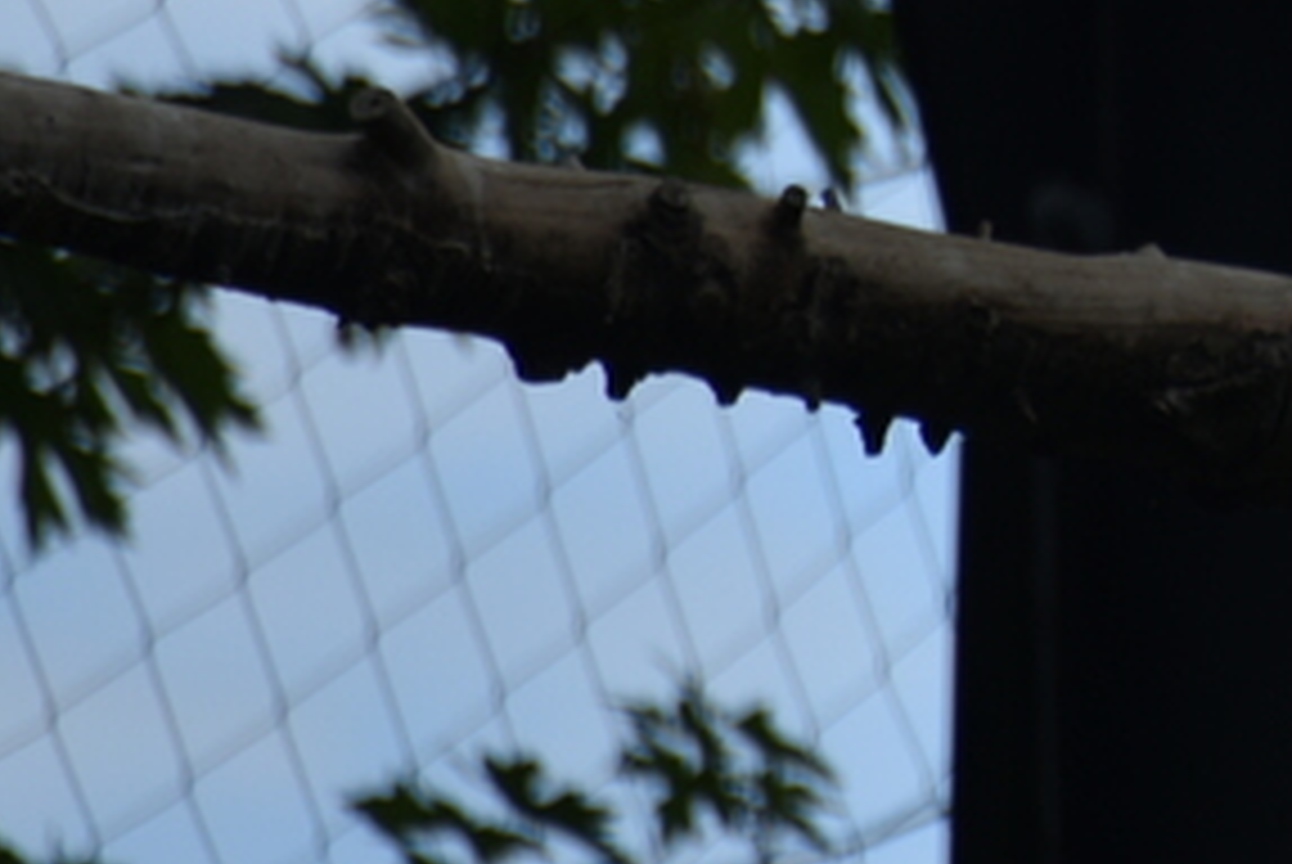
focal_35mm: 1337
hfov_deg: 1.5
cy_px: -549
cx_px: 2233
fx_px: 48031
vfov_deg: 1.0
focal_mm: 300
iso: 140
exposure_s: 1/640
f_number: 5.6
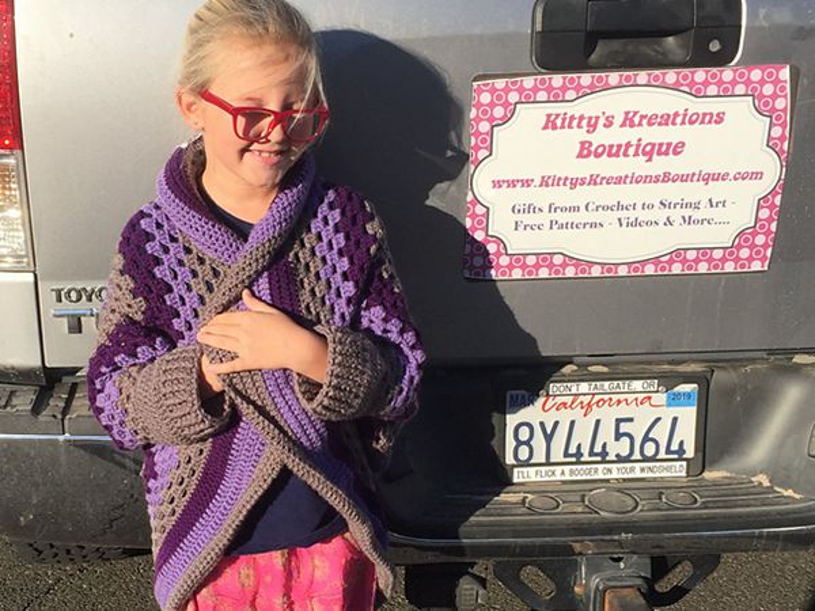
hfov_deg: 61.7
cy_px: 306
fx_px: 683
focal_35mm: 29
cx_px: 408
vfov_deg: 48.2
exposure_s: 1/2198
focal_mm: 4.15
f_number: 2.2
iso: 32
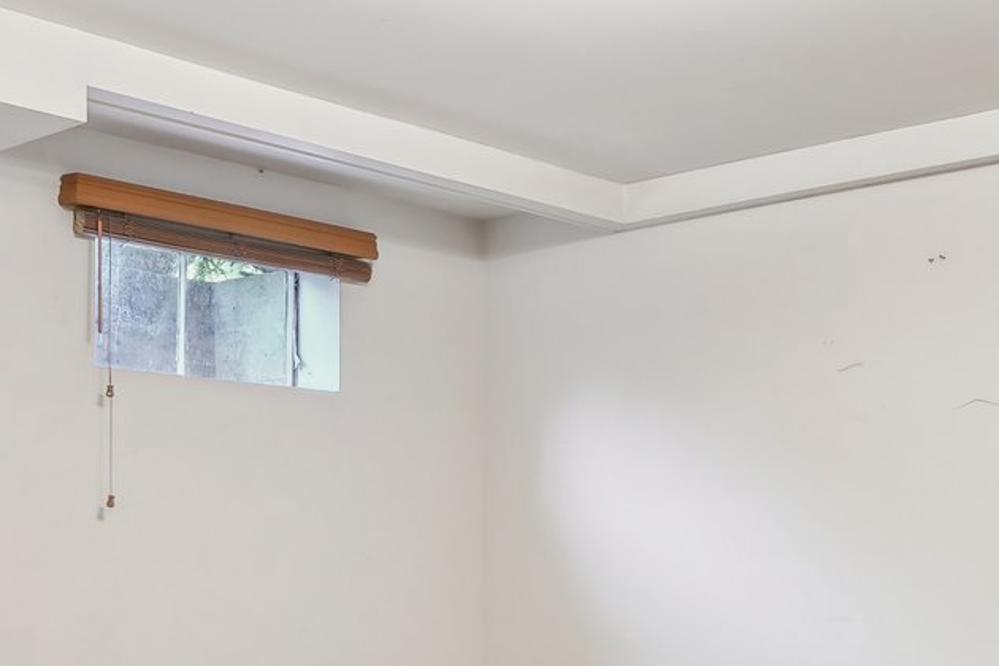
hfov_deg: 37.5
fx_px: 1443
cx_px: 722
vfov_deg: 25.5
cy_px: 542
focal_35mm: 52
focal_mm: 16
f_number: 8
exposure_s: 1/8
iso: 400
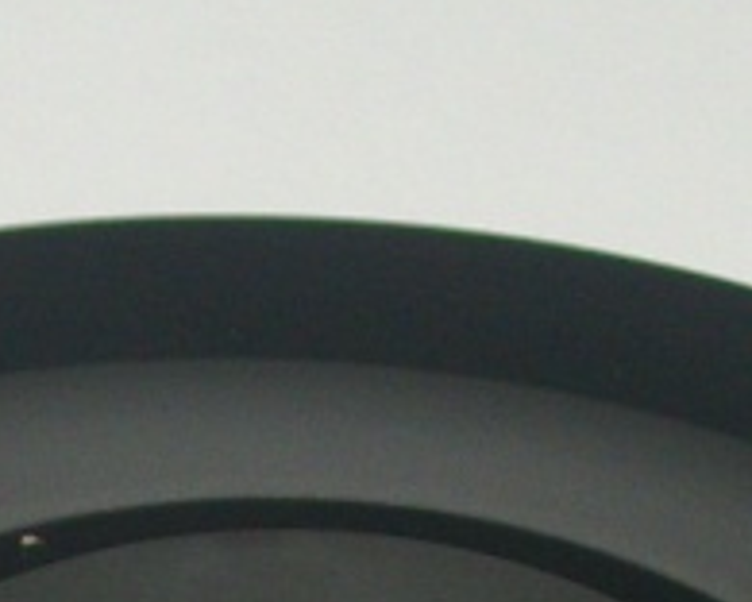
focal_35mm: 397
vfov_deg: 3.8
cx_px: -540
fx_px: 8836
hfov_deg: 4.8
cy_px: 1501
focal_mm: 11
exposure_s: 1/100
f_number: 4.1
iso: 80
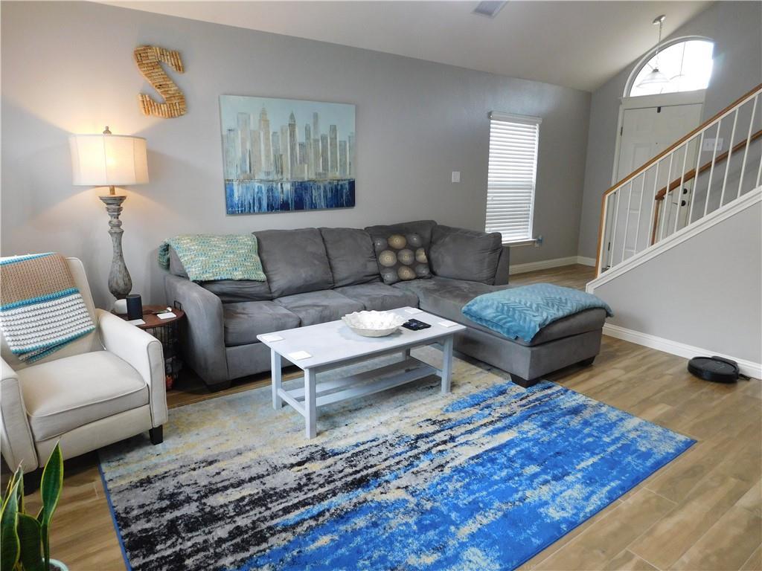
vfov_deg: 58.9
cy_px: 286
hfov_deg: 73.9
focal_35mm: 23
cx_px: 381
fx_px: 506
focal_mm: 4
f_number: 3
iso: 220
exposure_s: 1/30
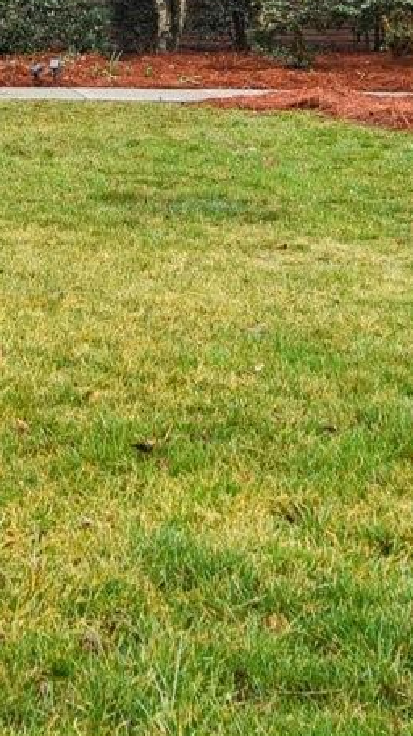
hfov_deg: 14.5
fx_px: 1560
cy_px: -82
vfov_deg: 24.7
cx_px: -106
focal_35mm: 80
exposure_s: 1/80
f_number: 8
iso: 200
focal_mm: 17
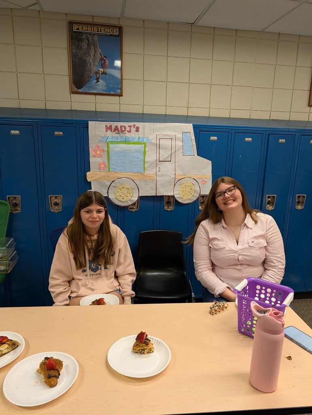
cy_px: 208
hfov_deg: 56.9
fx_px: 288
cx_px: 156
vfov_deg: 71.5
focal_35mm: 24
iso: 126
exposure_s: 1/62.7
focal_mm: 6.9
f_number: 1.68
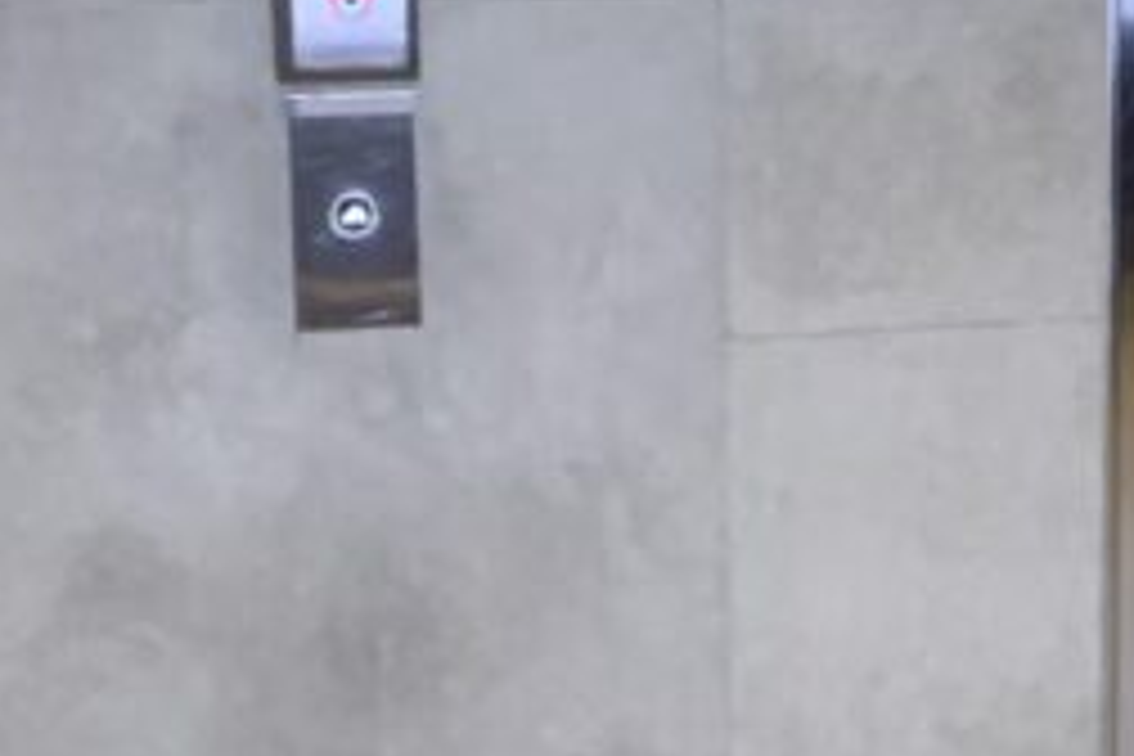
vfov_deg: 12.4
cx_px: 1539
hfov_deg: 17.3
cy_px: 261
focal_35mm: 110
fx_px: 3465
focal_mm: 4.25
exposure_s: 1/25
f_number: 1.8
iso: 320
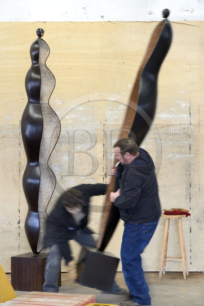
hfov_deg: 12.2
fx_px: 952
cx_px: 102
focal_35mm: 112
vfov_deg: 18.3
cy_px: 153
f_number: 7.1
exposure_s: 1/10
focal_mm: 112
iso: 200
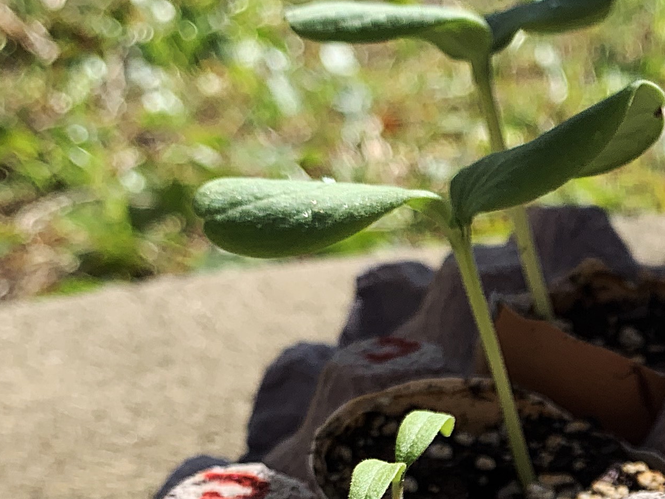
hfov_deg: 22.7
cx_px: 663
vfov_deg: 16.8
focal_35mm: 83
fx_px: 1594
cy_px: 631
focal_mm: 4.25
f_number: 1.8
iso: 25
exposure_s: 1/1812
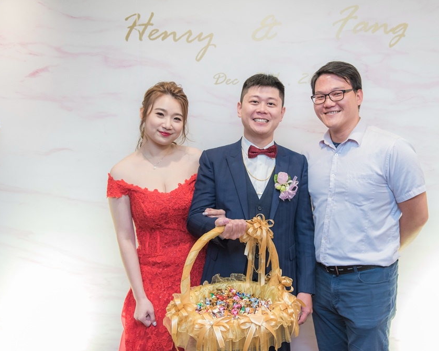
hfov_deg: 46.7
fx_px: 507
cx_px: 254
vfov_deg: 38.2
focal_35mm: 39
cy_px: 178
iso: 2000
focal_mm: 34
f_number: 3.2
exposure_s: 1/200
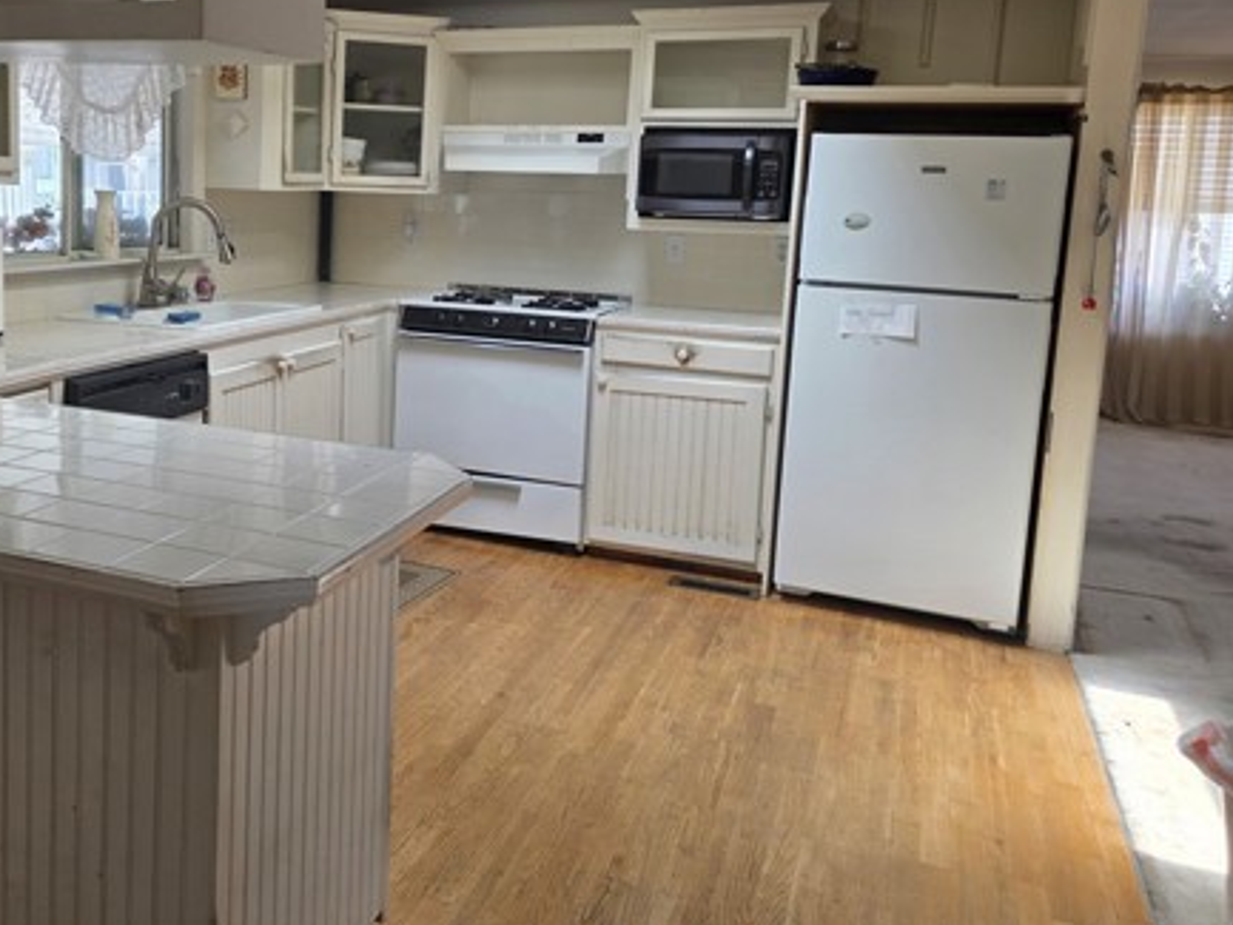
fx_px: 1211
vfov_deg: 41.4
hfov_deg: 52.1
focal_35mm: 34
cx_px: 345
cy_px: 327
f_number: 1.7
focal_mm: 6.3
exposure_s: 1/120
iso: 40
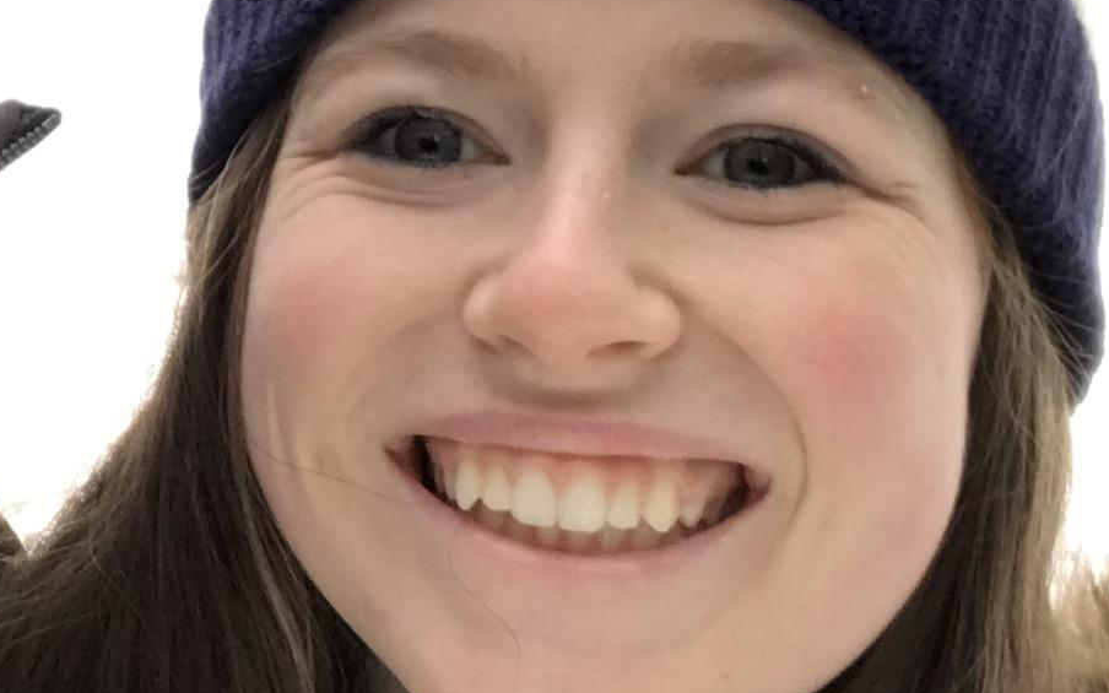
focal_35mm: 116
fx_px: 3506
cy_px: 31
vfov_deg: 11.2
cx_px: 91
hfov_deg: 17.7
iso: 25
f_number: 2.2
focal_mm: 2.87
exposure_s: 1/156
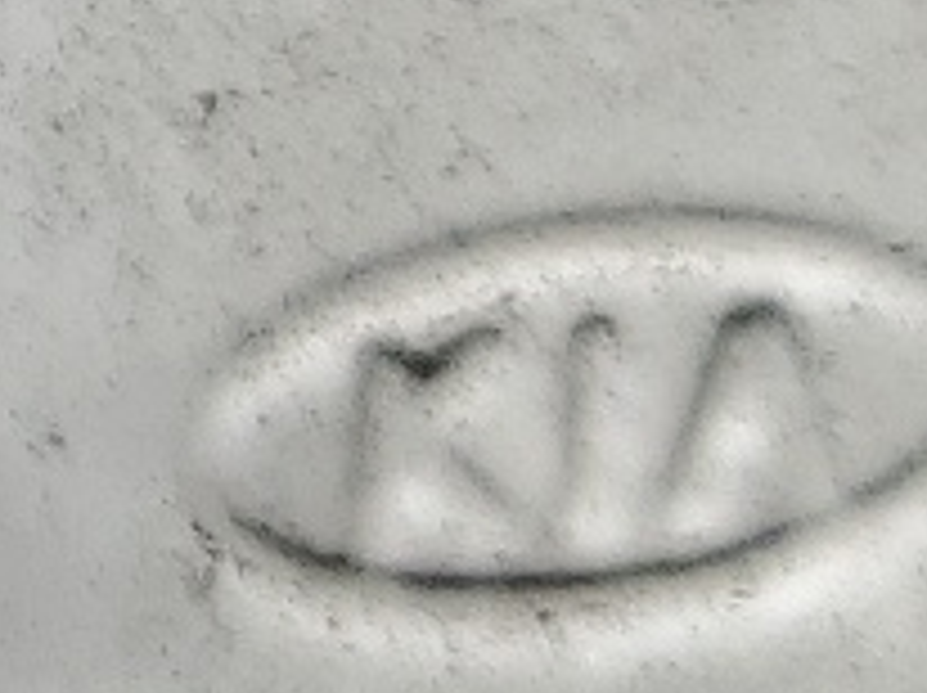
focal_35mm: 202
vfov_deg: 6.7
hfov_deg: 8.8
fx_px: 5403
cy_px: -1323
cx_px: -1377
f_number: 1.5
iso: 50
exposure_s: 1/10000
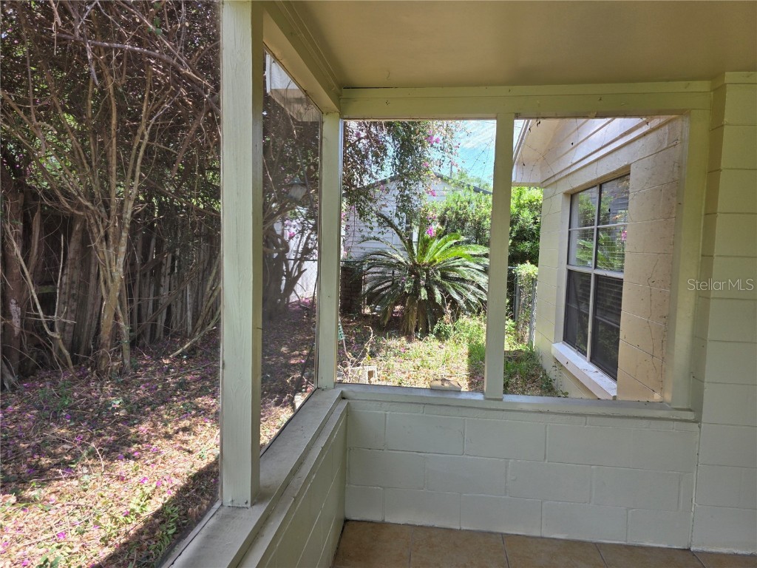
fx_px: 503
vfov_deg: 58.9
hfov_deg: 73.9
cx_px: 378
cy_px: 284
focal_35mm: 23
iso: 25
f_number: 1.7
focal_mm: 6.3
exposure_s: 1/180
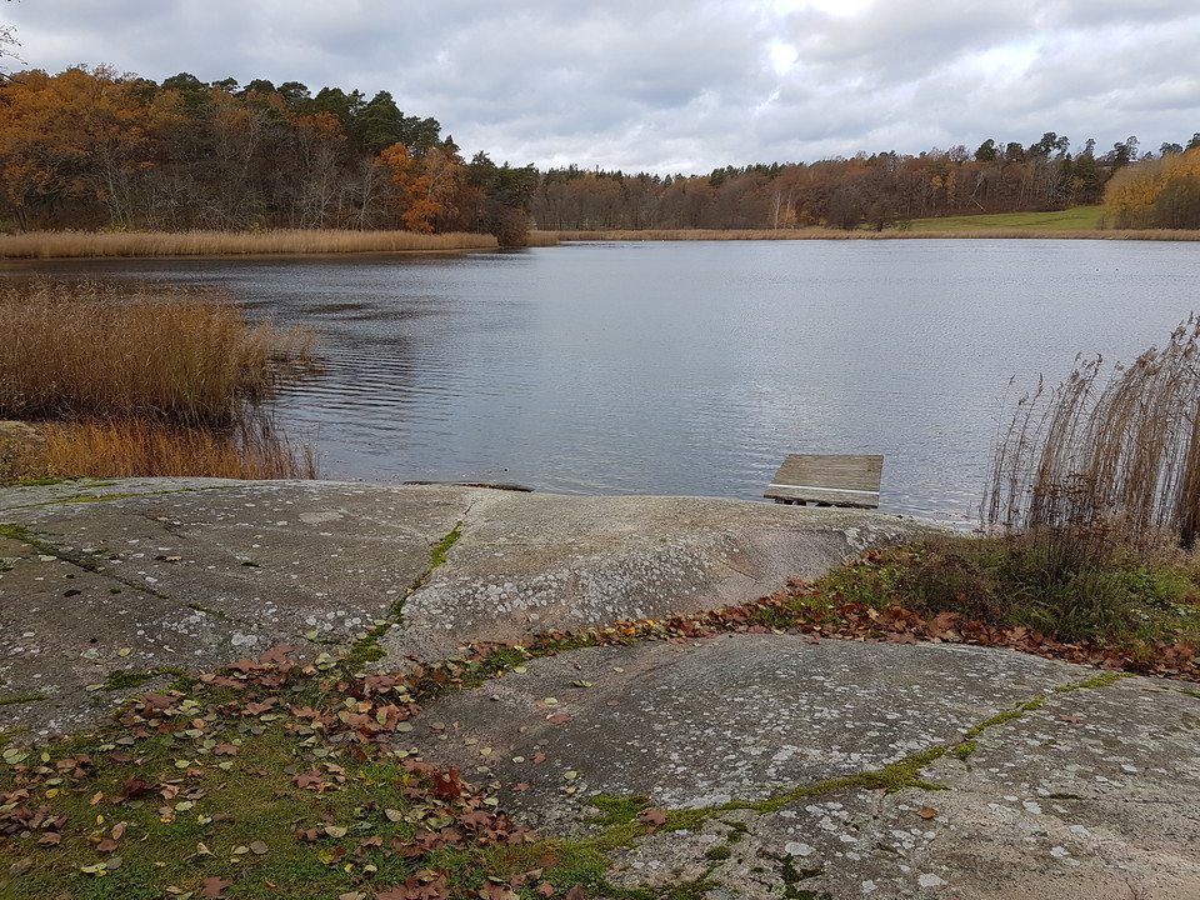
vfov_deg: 53.1
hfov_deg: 67.3
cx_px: 600
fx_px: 901
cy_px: 450
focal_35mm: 26
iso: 40
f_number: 1.7
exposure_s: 1/966
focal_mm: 4.2
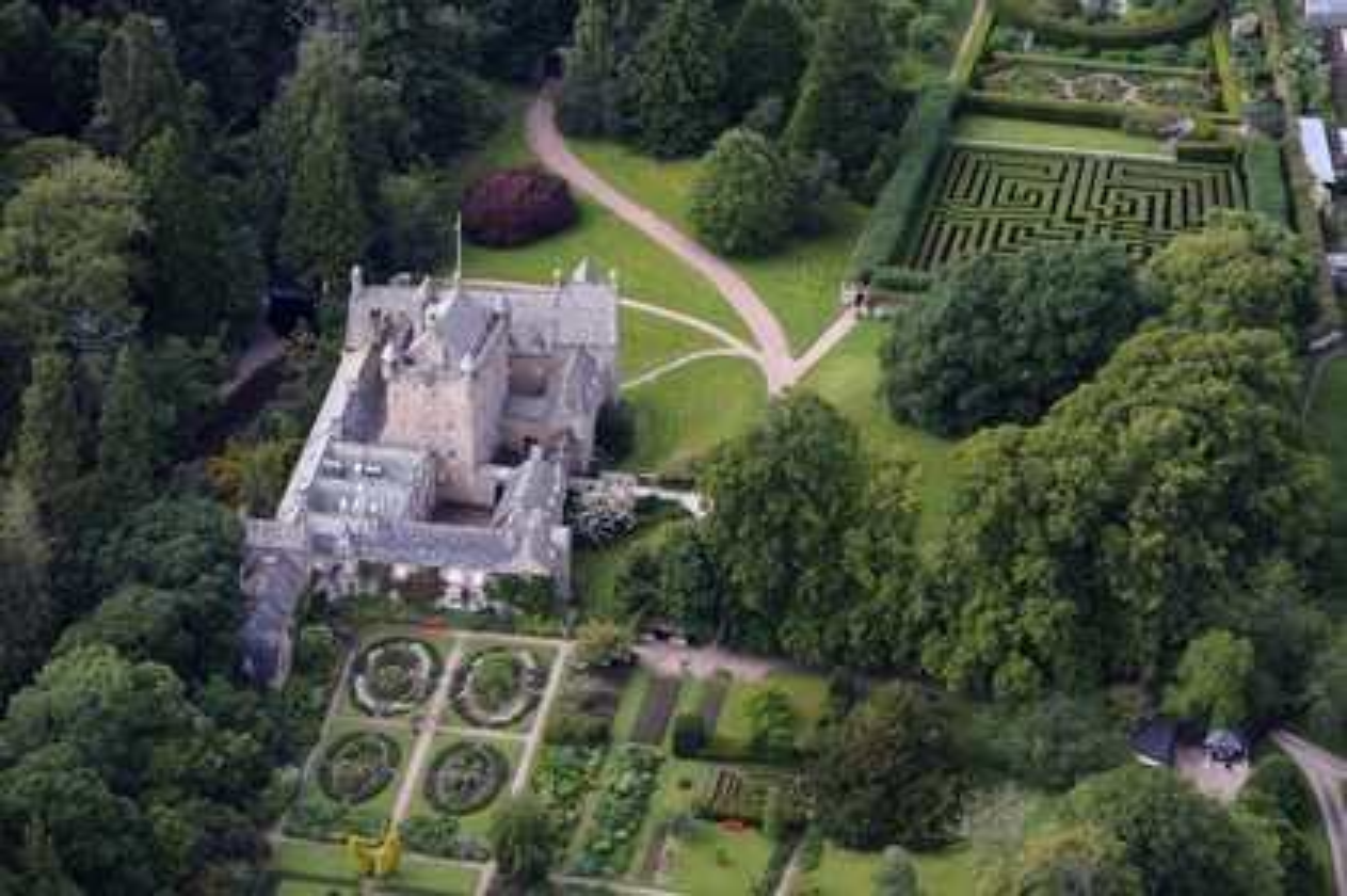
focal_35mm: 200
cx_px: 674
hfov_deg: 10.3
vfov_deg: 6.9
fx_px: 7477
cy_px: 448
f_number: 5
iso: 400
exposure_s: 1/800
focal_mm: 200
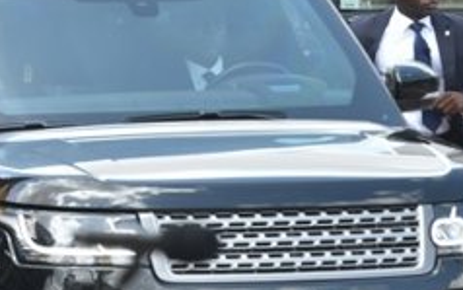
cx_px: 95
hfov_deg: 3.6
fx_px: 7448
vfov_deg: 2.2
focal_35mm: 590
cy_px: -124
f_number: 7.1
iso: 250
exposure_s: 1/200
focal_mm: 200
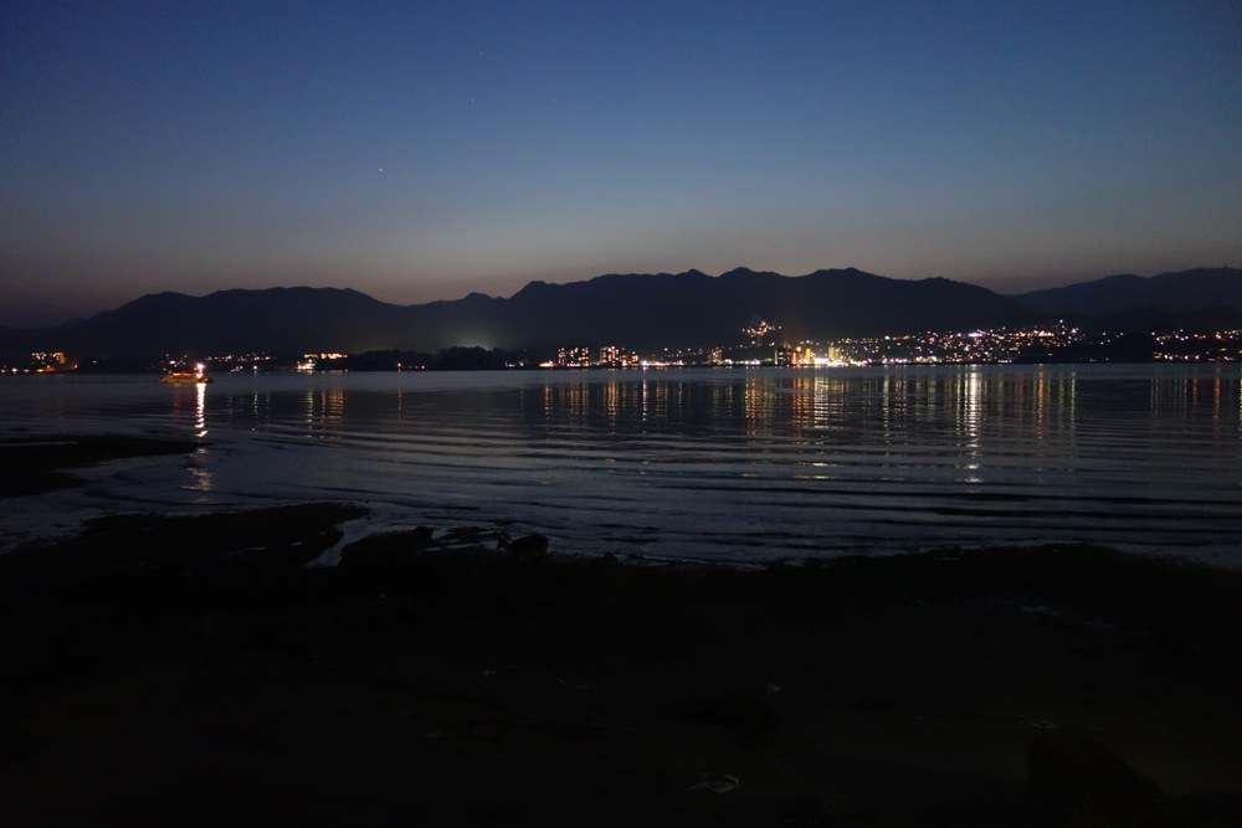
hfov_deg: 65.5
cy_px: 414
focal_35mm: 28
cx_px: 621
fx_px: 966
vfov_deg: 46.4
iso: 1600
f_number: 1.8
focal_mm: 10.4
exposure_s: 1/5
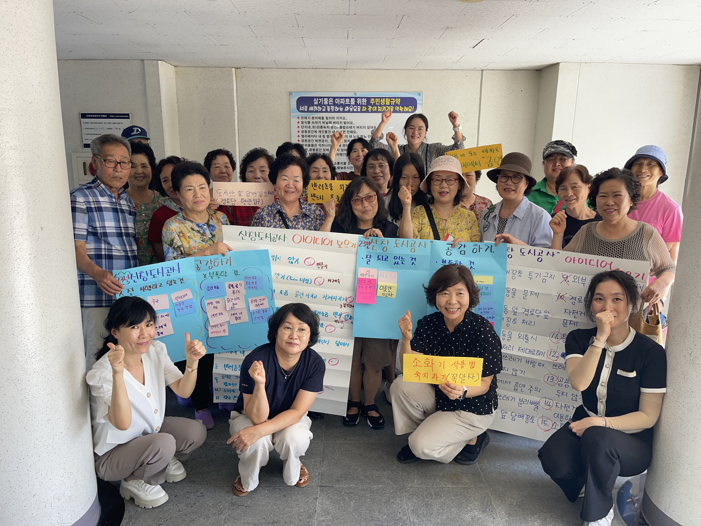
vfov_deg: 54.9
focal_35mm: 25
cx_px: 350
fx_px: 506
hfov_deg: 69.4
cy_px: 263
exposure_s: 1/121
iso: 50
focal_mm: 5.1
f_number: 1.6
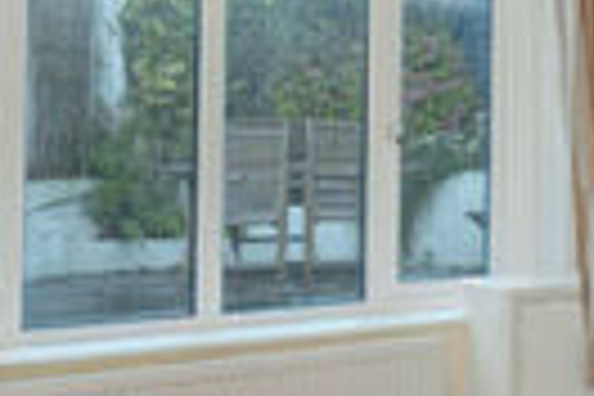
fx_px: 1221
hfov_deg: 23.5
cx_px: 814
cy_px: 115
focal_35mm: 74
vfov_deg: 18.3
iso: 200
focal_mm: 14
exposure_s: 1/1.67
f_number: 13
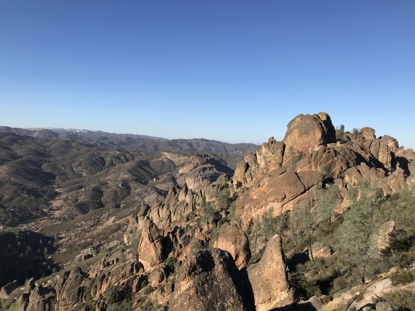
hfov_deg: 63.4
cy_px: 156
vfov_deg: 49.7
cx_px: 208
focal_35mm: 28
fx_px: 336
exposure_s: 1/2283
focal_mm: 3.99
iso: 20
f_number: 1.8
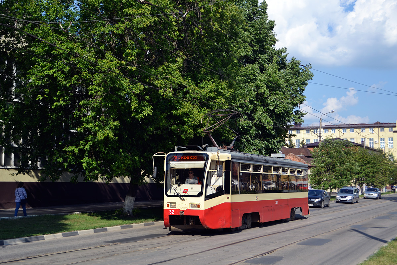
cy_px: 132
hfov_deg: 36.9
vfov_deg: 25.1
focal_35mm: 54
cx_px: 198
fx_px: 595
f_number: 5
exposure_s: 1/500
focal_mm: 36
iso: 100
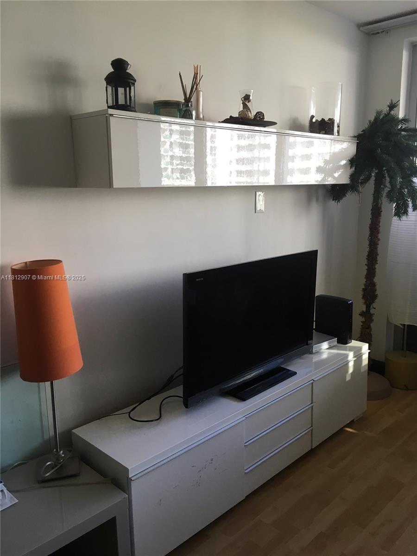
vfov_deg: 61.7
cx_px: 208
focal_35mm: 29
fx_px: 466
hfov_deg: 48.2
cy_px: 278
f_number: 2.2
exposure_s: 1/30
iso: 64
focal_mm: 4.15
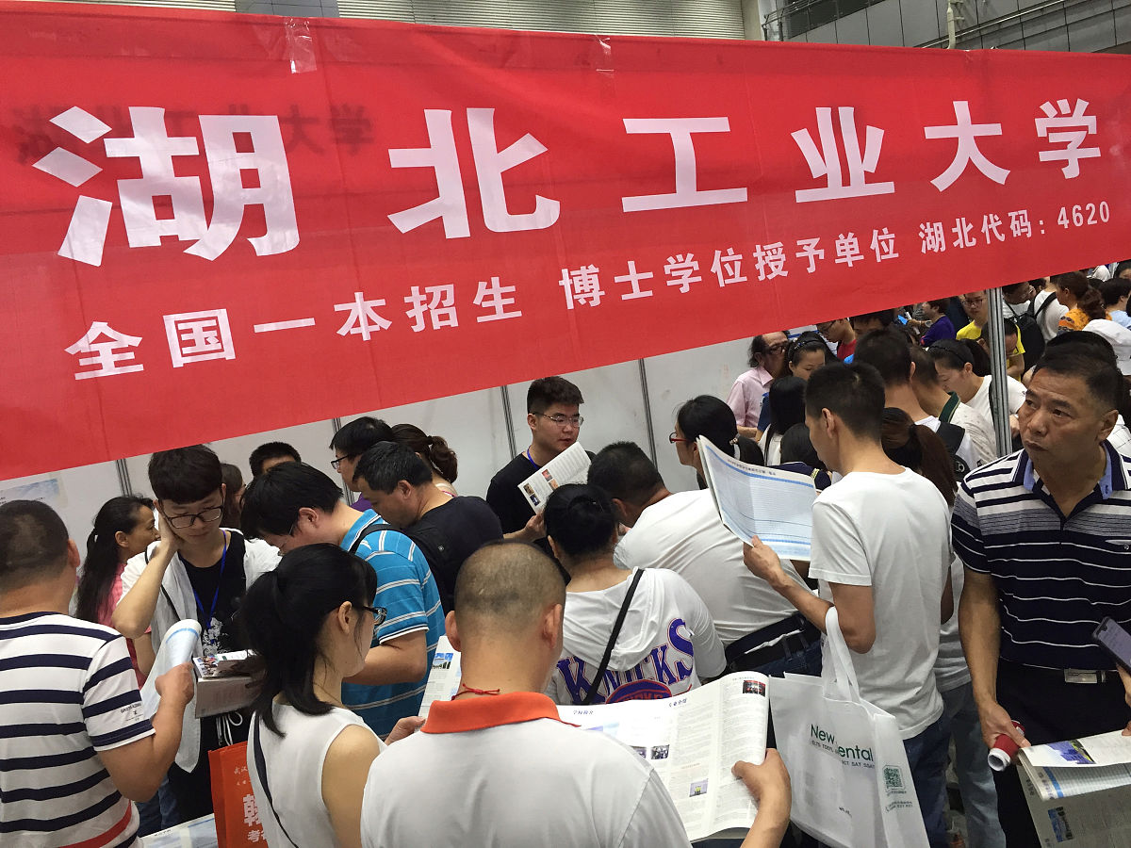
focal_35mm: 29
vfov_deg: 48.2
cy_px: 424
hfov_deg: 61.7
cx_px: 566
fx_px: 948
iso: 50
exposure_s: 1/33
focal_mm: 4.15
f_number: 2.2
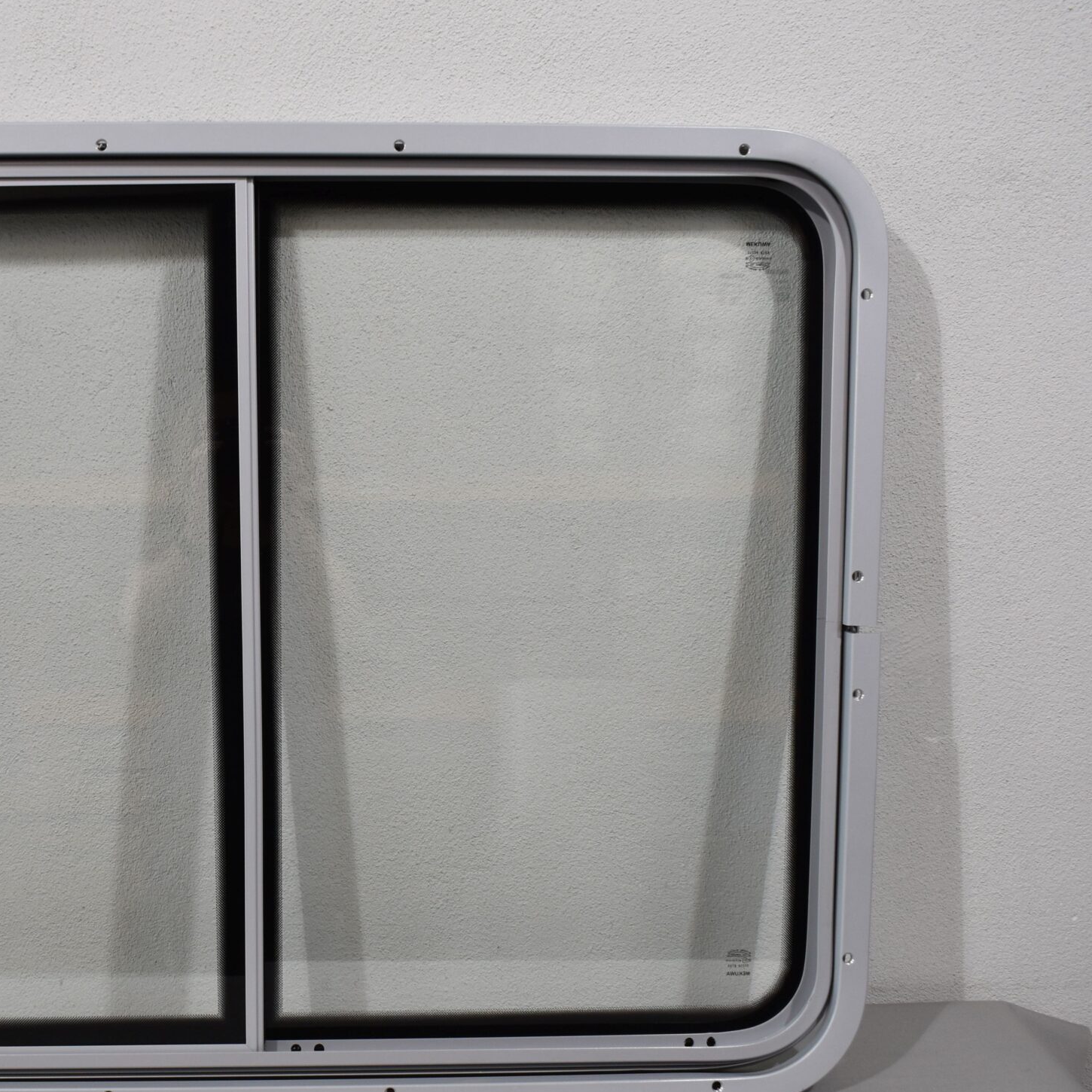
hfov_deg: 36.6
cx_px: 261
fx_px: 1606
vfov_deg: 37.5
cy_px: 625
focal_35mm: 45
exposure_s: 1/125
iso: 400
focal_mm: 20
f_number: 5.6
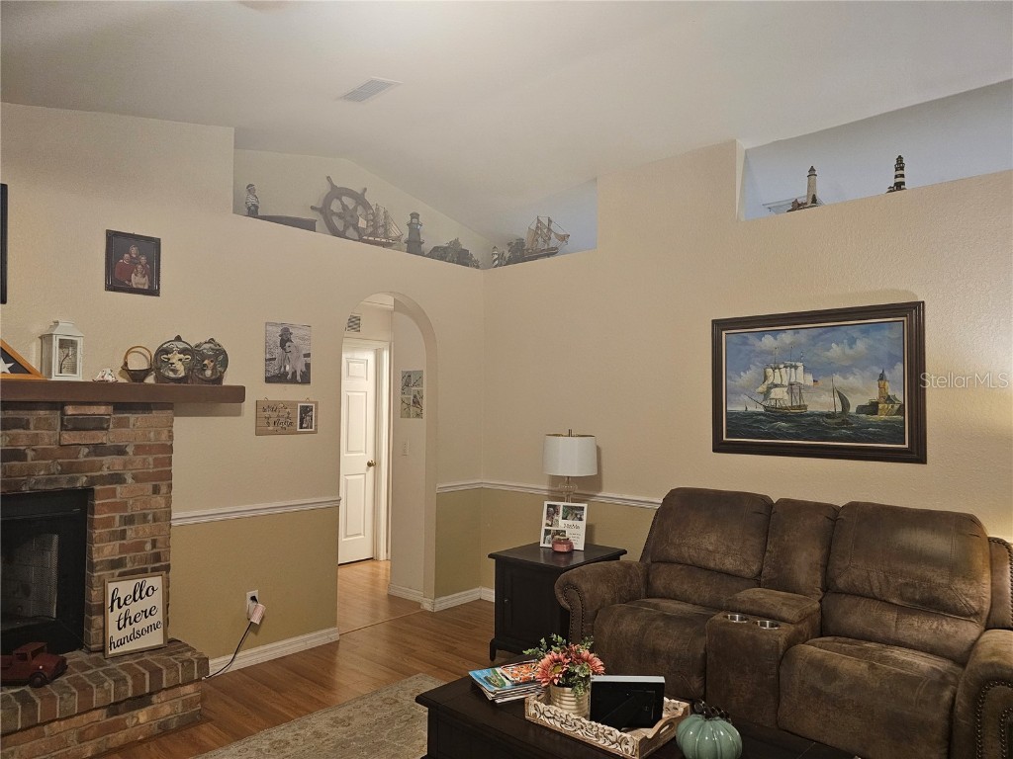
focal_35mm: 23
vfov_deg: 58.9
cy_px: 380
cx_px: 506
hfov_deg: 73.9
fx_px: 673
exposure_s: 1/60
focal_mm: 6.3
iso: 800
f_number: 1.7
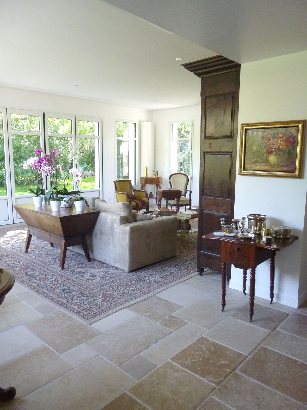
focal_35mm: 25
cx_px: 154
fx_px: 296
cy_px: 205
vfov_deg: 69.4
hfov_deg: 54.9
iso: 400
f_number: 3.1
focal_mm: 4.5
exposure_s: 1/60
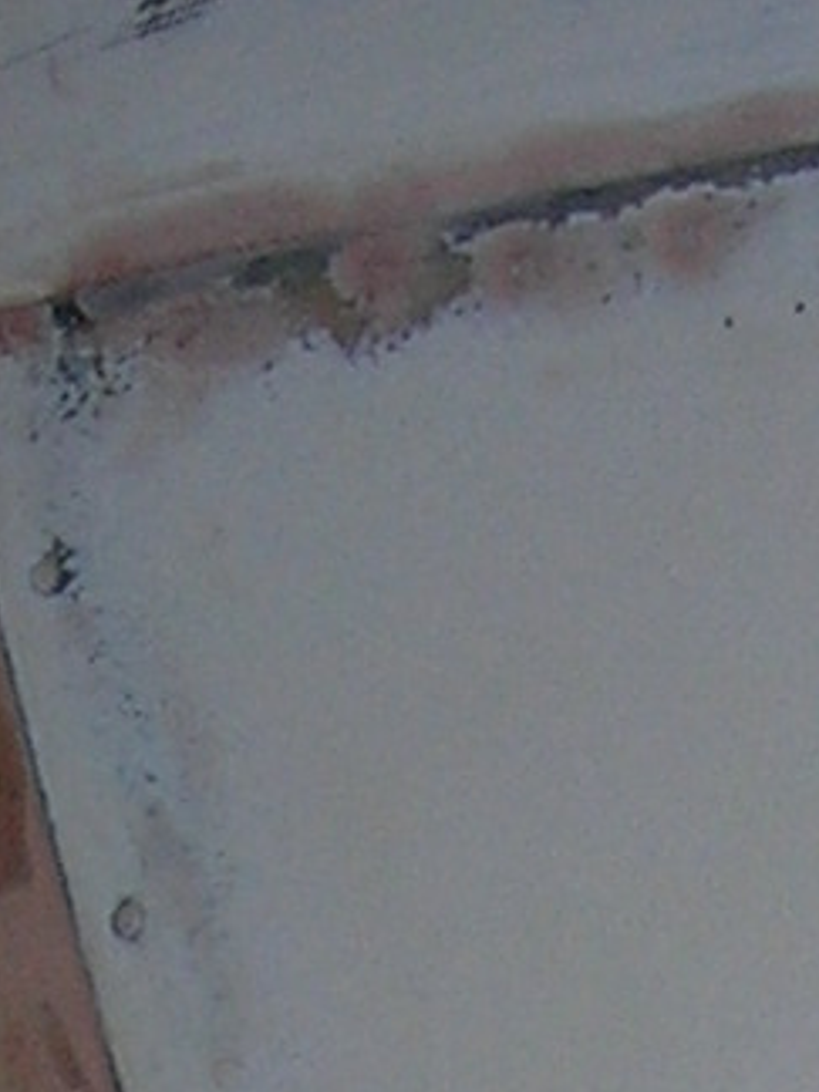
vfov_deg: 5.8
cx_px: 755
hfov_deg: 4.9
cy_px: 3822
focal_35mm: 304
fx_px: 9590
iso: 64
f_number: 2.8
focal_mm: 7.8
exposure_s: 1/60.1
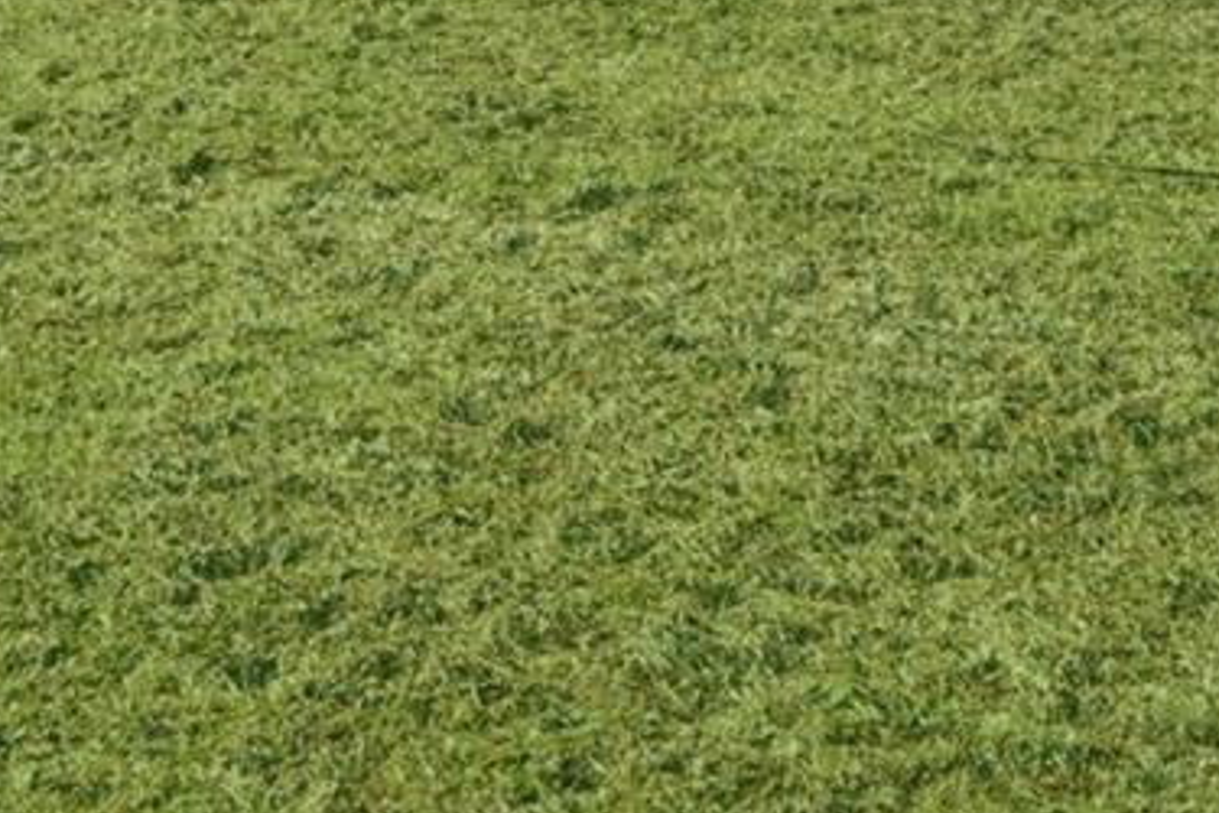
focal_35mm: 131
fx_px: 4435
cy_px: -792
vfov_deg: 9.8
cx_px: 1375
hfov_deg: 15.2
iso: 200
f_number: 8
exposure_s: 1/160
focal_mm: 24
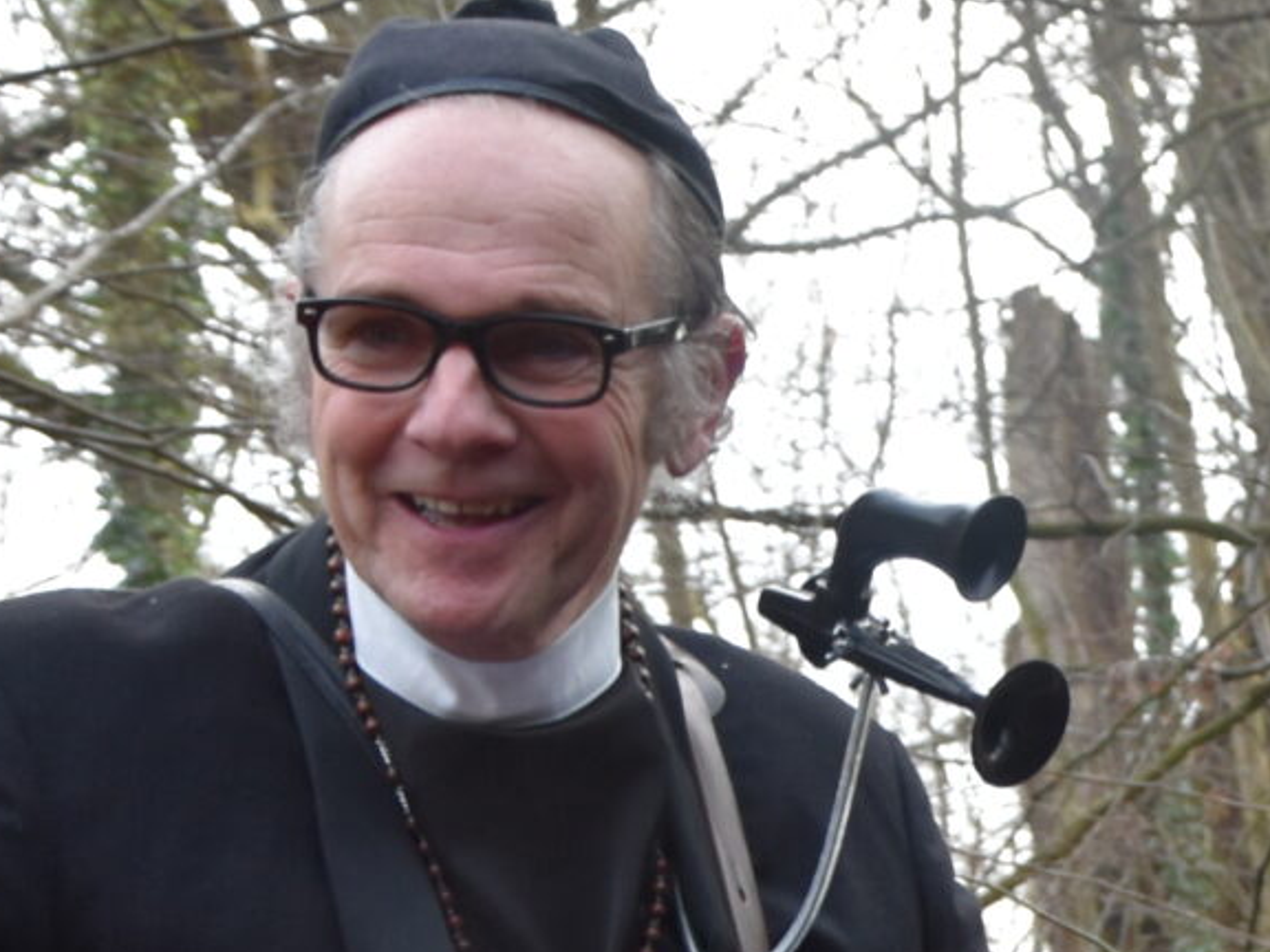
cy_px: 1398
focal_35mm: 205
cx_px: 2015
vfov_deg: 7.1
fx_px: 7521
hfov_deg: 9.3
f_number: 5
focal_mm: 32
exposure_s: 1/100
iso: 400
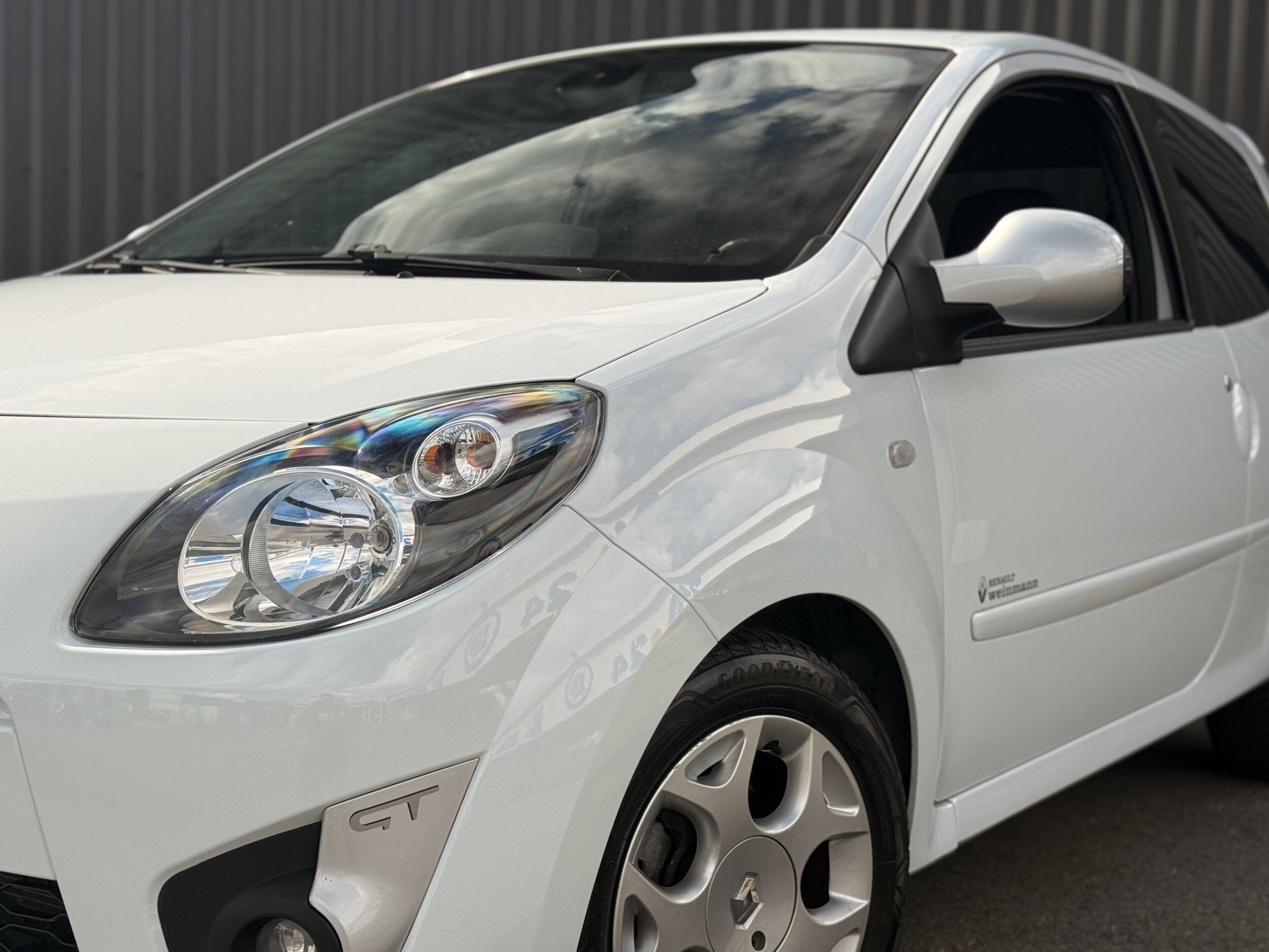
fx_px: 1796
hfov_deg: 38.9
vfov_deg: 29.7
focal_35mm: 49
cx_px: 628
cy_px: 479
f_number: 1.78
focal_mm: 6.76
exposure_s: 1/1883
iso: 64
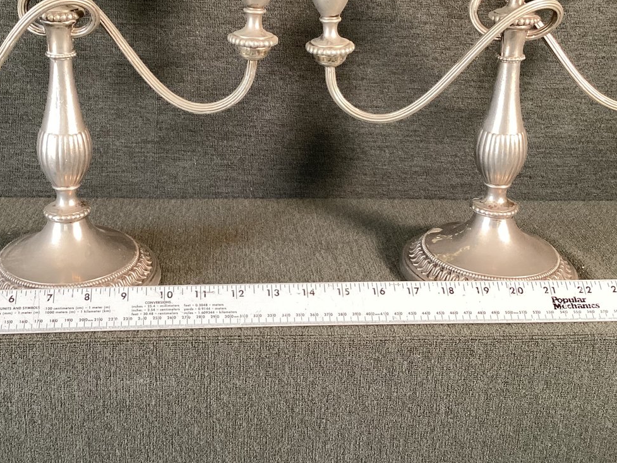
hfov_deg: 39.5
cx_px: 257
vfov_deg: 29.9
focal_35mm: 48
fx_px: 856
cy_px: 129
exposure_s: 1/60
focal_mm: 3.3
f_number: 2.4
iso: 200
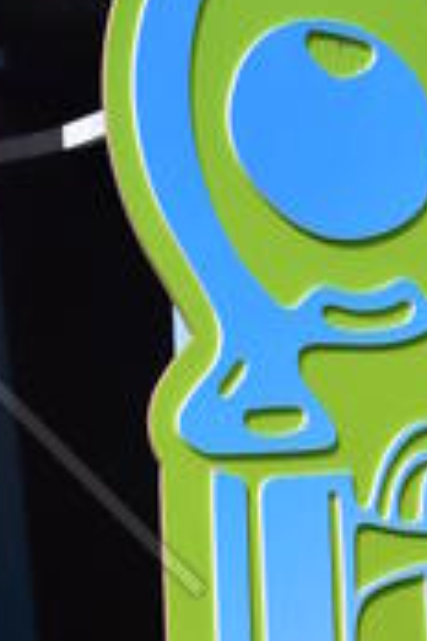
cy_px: 785
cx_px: 392
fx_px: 2218
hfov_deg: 10.9
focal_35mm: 125
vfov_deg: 15.8
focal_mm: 25
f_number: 9
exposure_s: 1/250
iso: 100
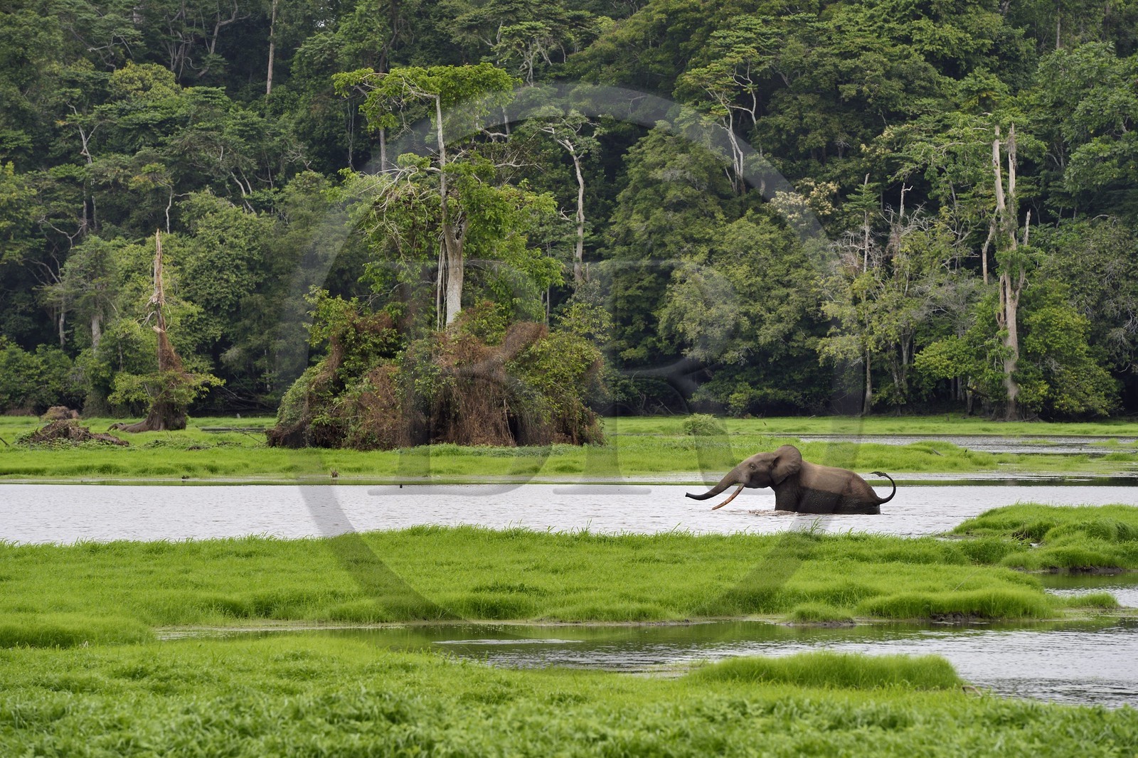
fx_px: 6321
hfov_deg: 10.3
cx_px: 569
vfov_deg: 6.9
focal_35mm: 200
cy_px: 379
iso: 800
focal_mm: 200
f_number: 11
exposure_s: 1/320
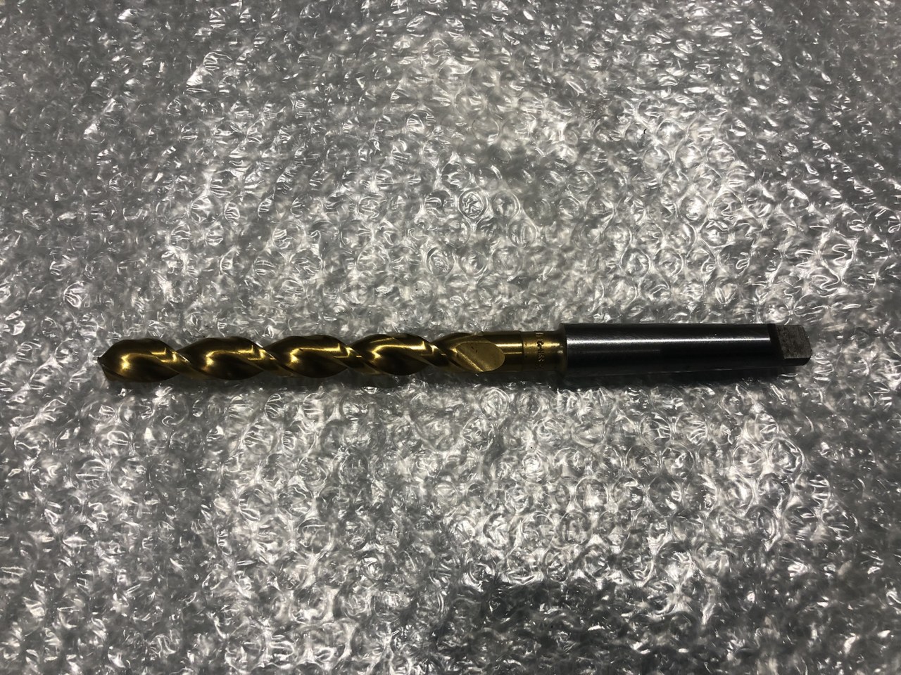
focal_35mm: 28
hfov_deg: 63.4
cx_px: 450
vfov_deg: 49.7
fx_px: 729
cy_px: 338
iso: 40
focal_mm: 3.99
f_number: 1.8
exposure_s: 1/30
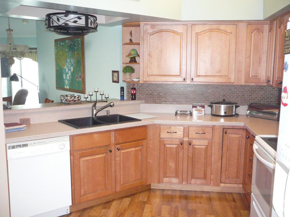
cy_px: 108
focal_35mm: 35
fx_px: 293
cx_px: 145
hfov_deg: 52.6
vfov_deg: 40.7
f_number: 2.8
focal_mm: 5.2
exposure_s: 1/30
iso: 400
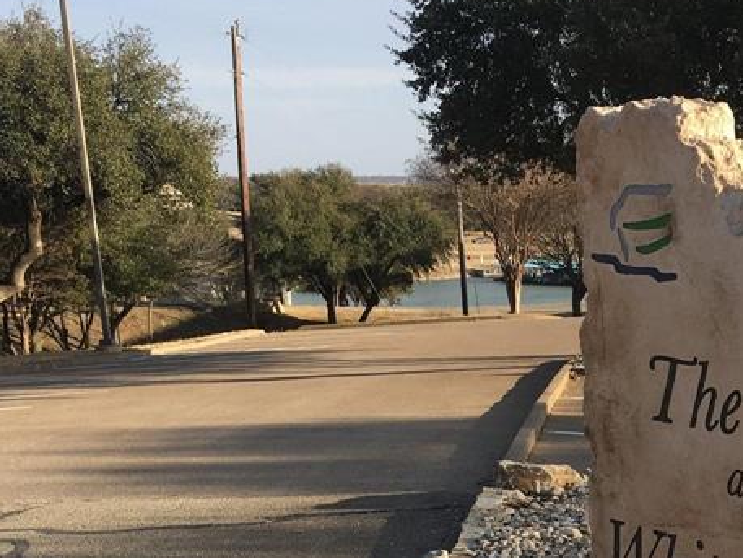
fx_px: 1396
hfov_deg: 28.6
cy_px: 548
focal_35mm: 65
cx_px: 675
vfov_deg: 21.8
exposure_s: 1/884
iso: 25
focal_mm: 4.15
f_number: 2.2
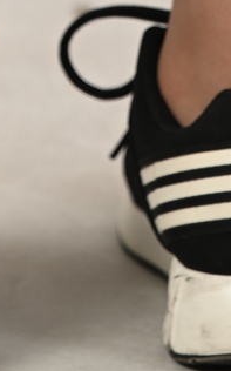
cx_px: 60
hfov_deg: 0.9
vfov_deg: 1.4
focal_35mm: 1452
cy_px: -700
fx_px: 14652
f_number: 4
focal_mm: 200
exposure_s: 1/200
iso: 160
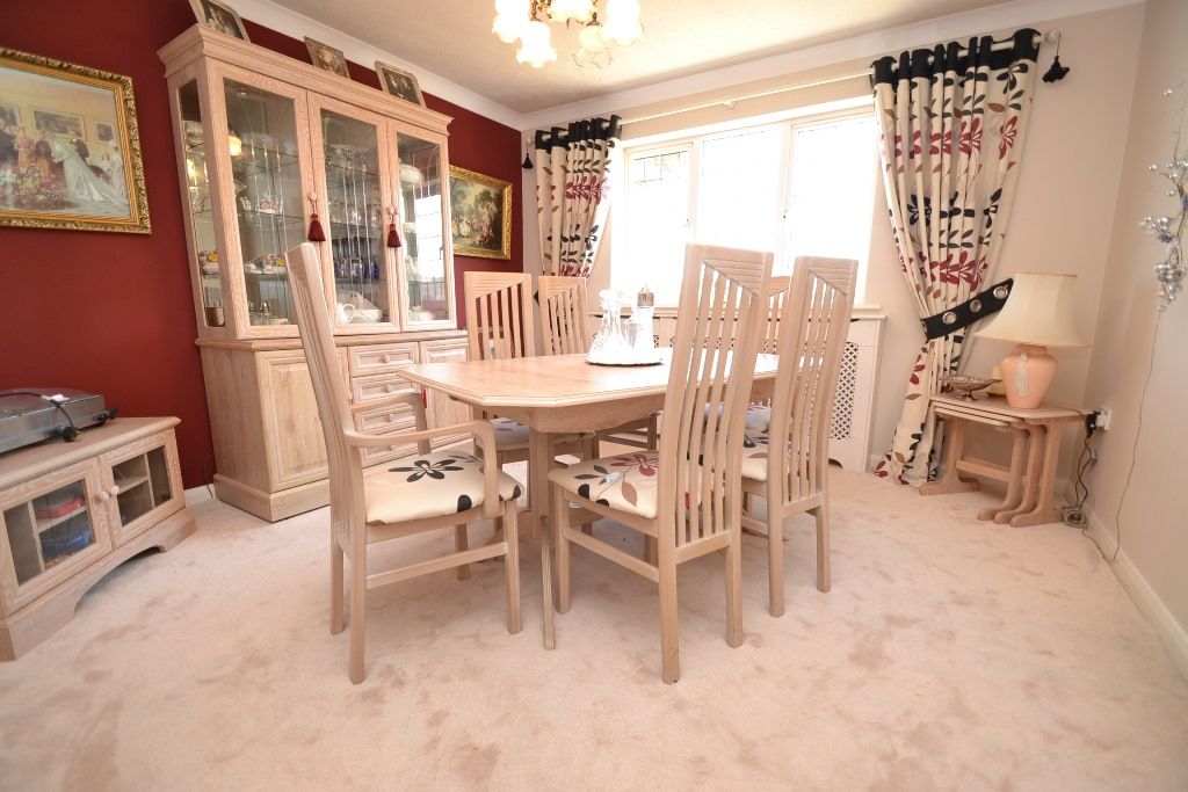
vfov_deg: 77.3
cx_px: 594
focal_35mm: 15
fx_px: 495
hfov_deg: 100.4
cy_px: 396
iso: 450
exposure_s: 1/60
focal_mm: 10
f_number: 3.5
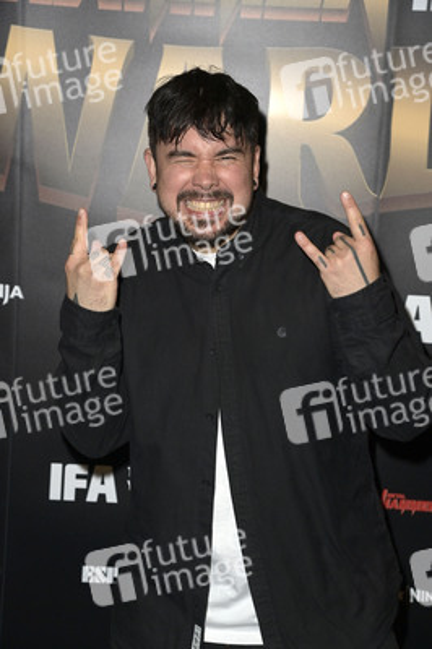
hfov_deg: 20.6
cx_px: 216
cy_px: 324
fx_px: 1190
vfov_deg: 30.5
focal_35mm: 66
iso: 640
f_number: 5
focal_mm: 66
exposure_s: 1/200
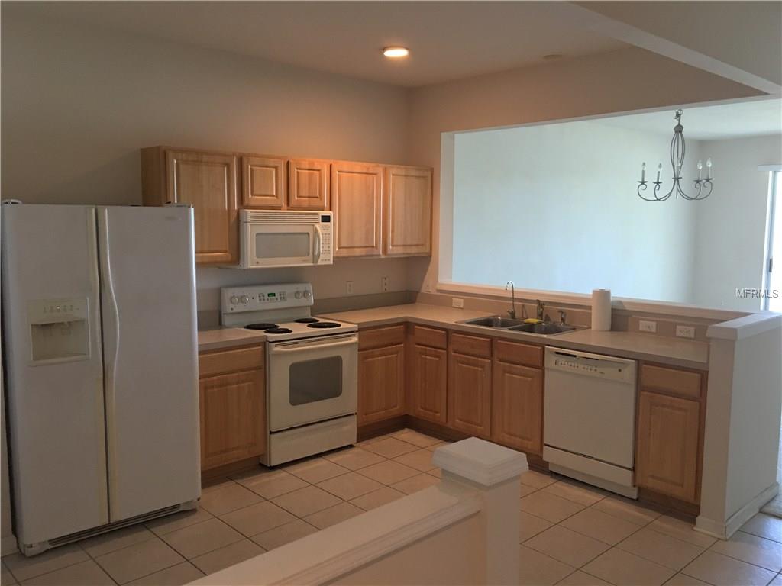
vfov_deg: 48.2
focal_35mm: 29
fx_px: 655
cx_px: 391
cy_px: 293
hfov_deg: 61.7
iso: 64
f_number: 2.2
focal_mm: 4.15
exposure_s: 1/15
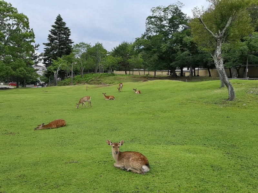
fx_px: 253
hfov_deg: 54.0
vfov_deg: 41.8
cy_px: 96
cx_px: 129
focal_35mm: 34
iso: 50
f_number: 1.8
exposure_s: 1/850
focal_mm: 3.95
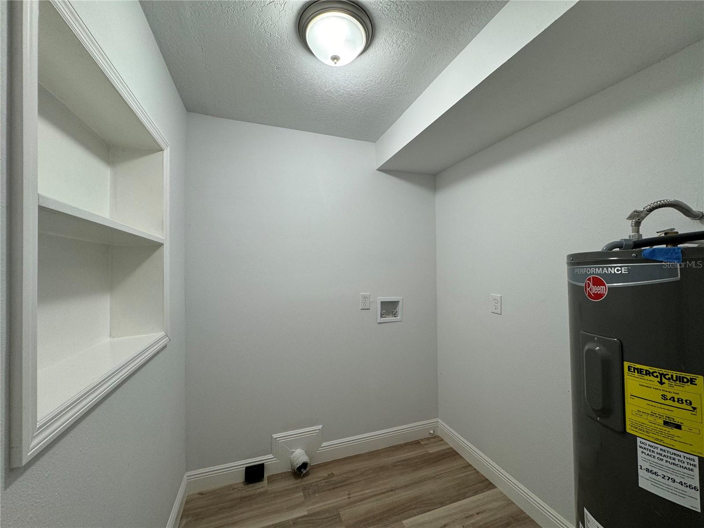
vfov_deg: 85.7
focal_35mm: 14
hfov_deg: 102.1
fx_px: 285
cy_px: 264
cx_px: 352
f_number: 2.2
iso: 80
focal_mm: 2.22
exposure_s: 1/120
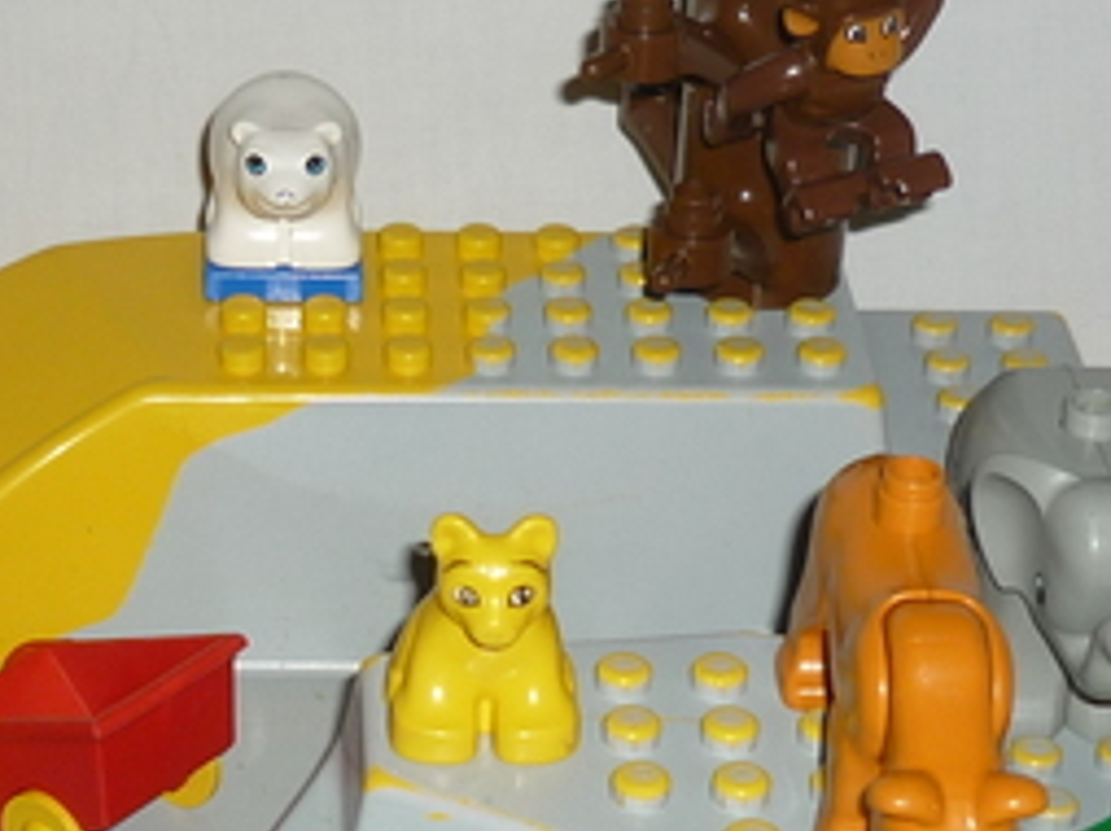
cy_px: 643
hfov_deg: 18.8
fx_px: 3335
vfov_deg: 14.1
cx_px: 293
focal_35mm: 104
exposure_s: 1/30
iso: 100
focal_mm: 5.5
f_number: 2.8
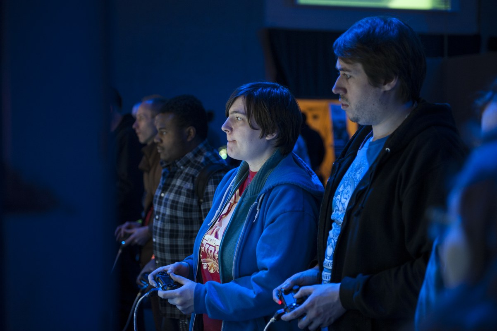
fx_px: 800
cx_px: 248
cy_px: 166
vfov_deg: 23.4
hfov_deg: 34.5
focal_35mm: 58
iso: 1600
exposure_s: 1/40
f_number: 2.8
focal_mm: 58
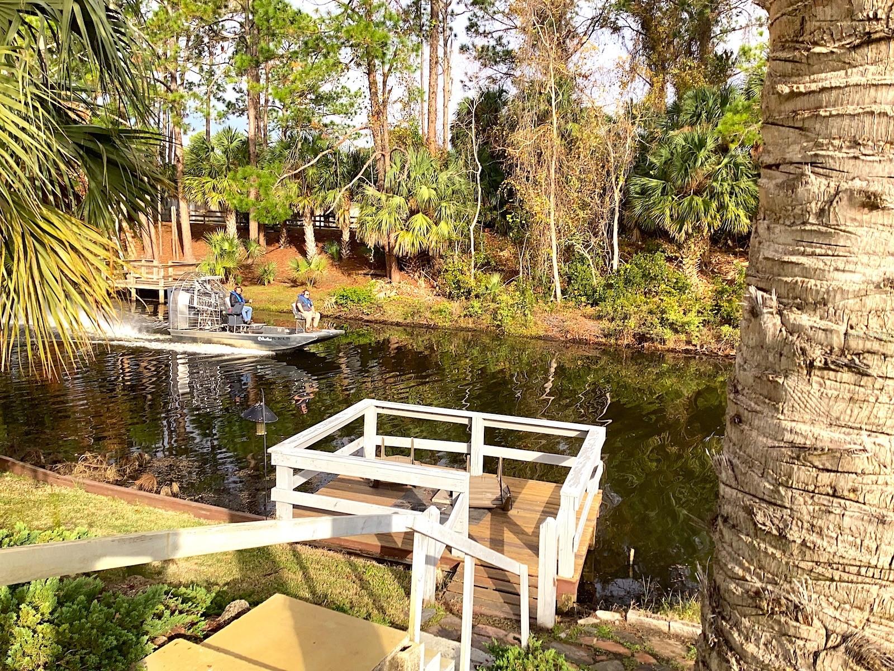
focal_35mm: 31
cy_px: 336
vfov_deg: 45.4
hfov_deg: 58.4
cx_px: 447
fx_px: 801
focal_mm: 3.3
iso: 25
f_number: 2.4
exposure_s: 1/354
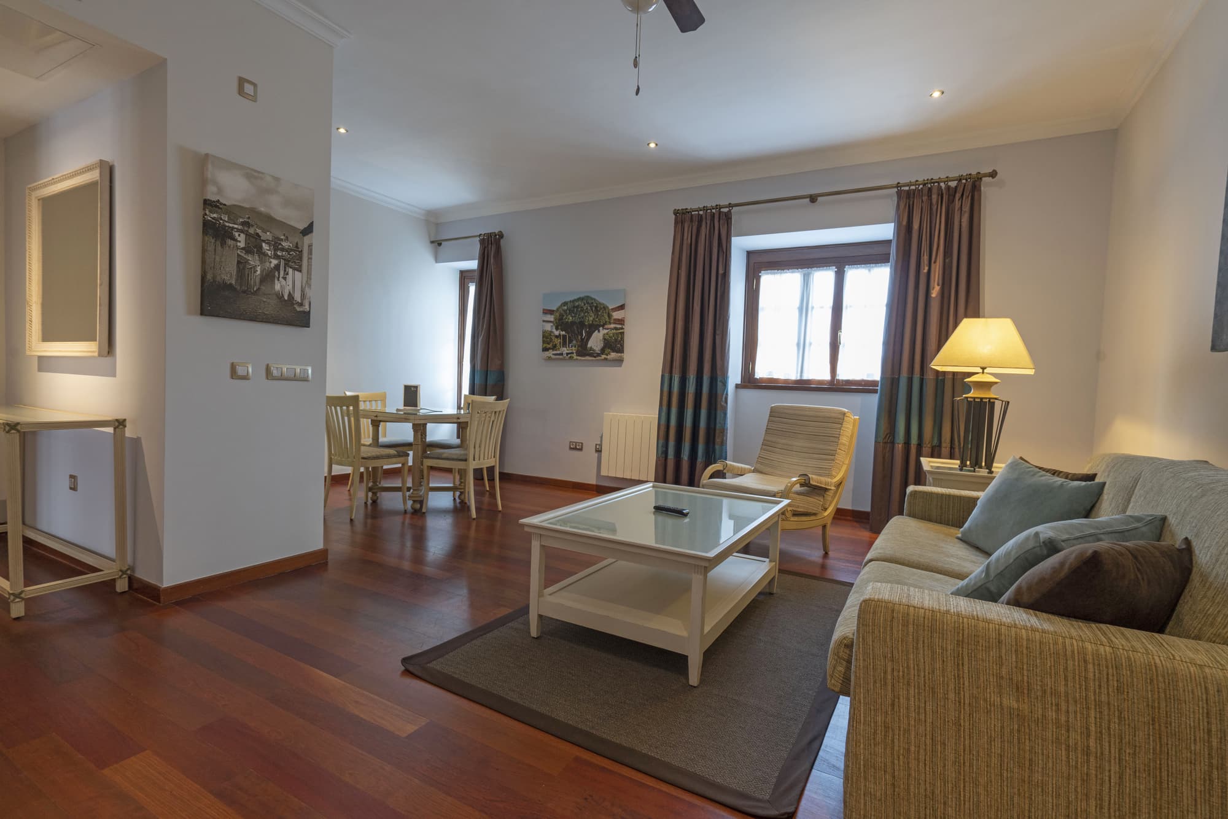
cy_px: 410
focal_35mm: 17
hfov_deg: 93.3
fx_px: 580
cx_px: 614
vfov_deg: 70.5
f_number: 8
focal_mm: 17
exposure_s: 1/6
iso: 800
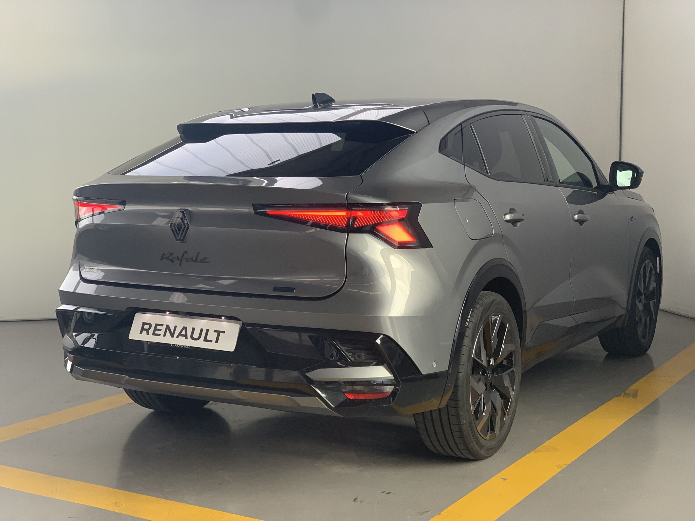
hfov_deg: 36.8
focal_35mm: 52
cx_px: 348
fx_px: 1044
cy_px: 260
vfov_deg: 28.0
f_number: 2.4
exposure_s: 1/122
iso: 100
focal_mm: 6
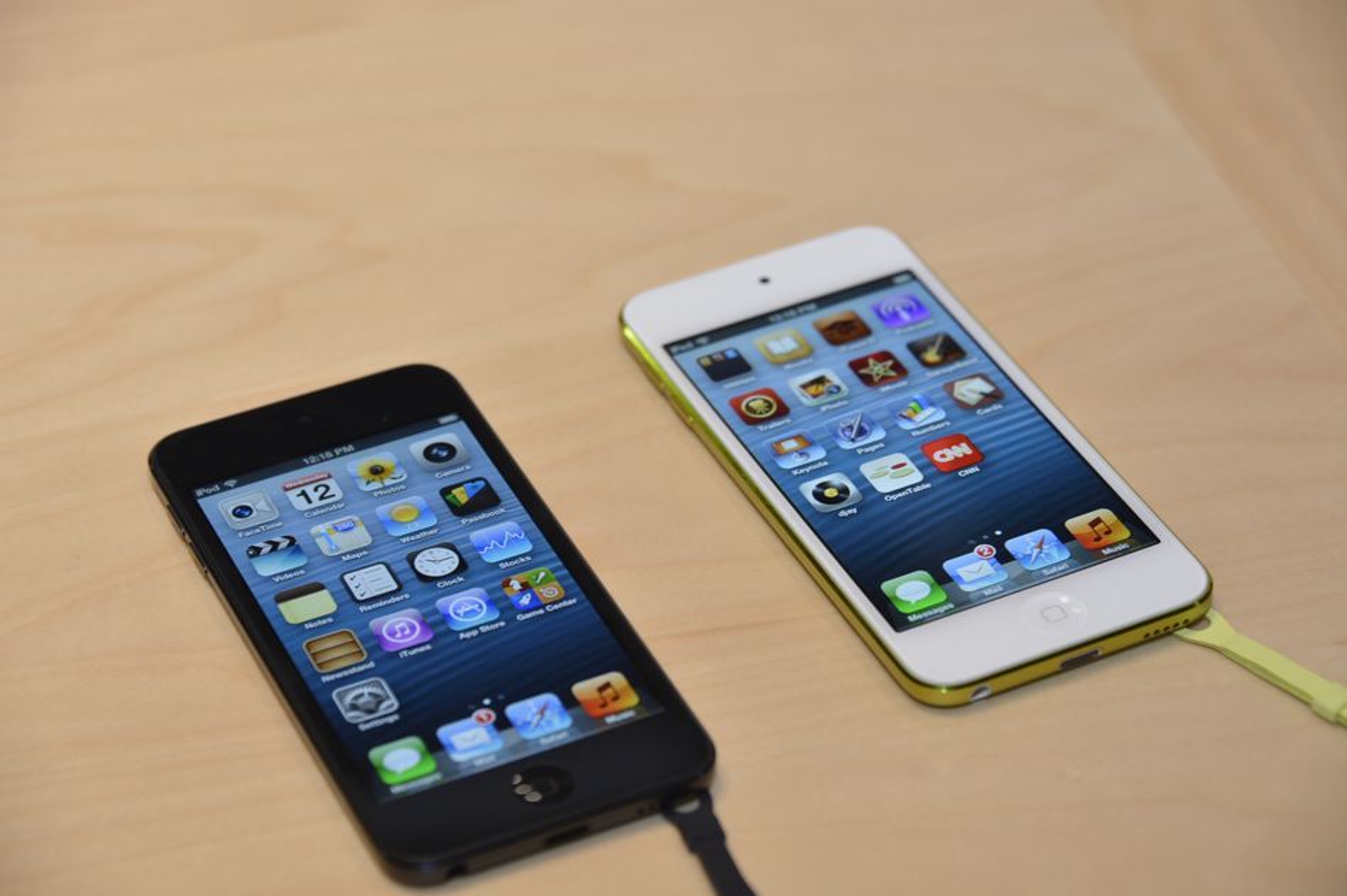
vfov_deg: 10.1
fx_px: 5048
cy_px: 448
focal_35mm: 135
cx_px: 674
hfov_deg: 15.2
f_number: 7.1
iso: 800
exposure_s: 1/60
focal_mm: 135
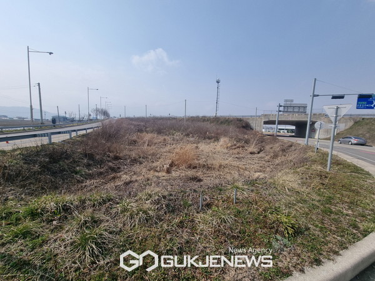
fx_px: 141
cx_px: 188
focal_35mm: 13
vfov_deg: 89.9
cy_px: 140
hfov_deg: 106.2
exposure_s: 1/3472
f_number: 2.2
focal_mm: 2.2
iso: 50
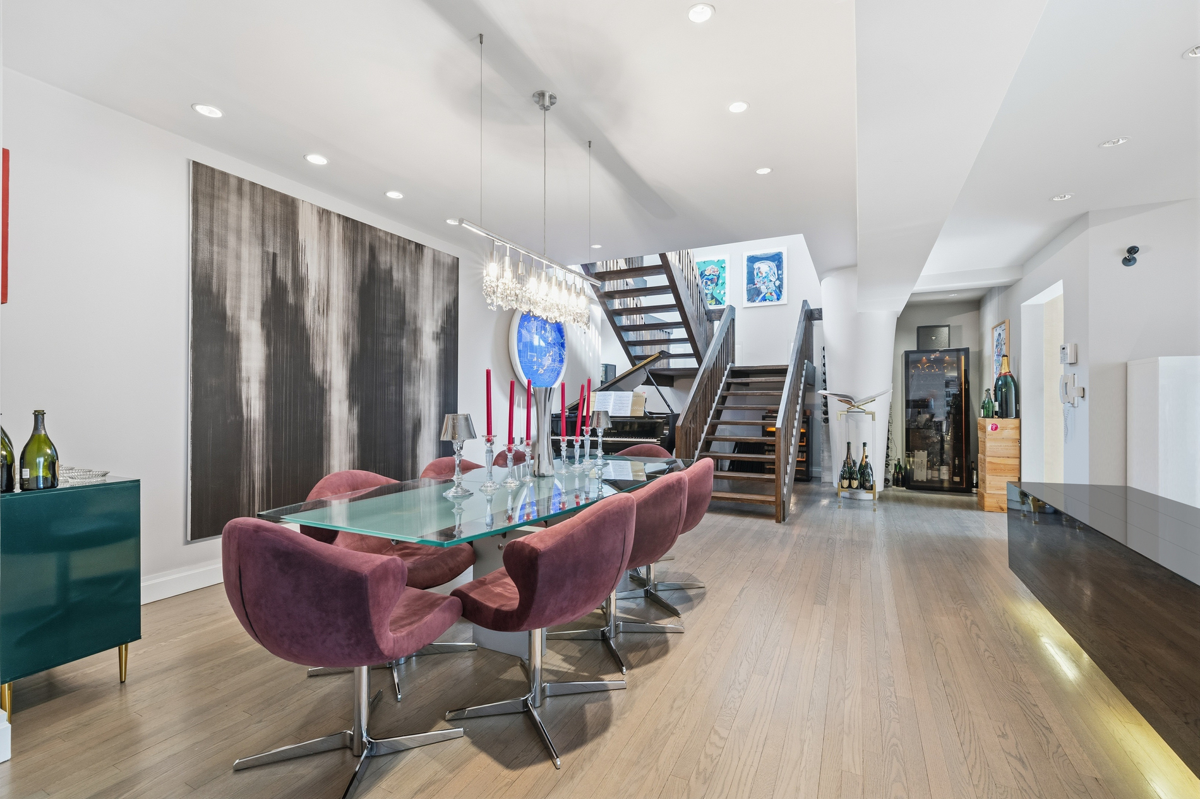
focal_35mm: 15
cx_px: 600
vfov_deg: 77.2
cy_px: 400
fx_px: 500
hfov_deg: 100.4
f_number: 8
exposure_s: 1/15
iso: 500
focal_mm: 15
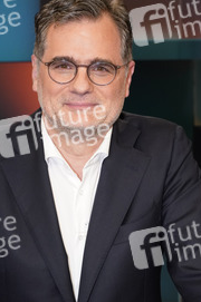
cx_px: 85
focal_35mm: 68
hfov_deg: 20.0
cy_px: 187
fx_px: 571
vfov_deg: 29.6
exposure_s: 1/125
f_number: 5.6
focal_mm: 46
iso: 2000
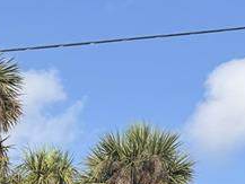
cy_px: 395
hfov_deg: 16.4
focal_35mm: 113
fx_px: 800
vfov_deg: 11.5
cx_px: -81
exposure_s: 1/2959
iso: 80
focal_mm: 6.76
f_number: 1.78
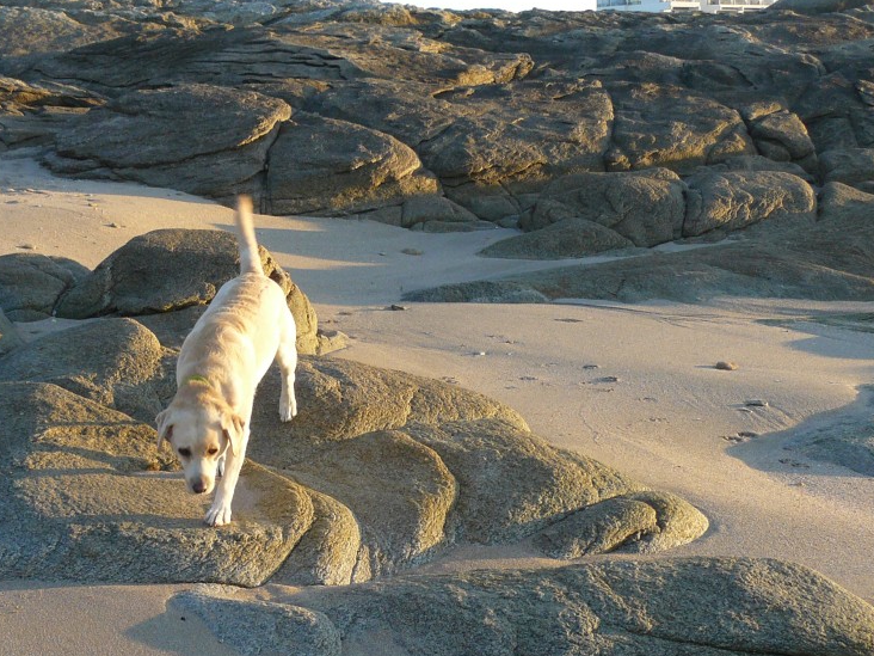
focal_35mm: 62
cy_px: 395
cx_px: 279
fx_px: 1565
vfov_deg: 23.6
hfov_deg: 30.9
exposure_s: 1/125
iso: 100
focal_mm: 6
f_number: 4
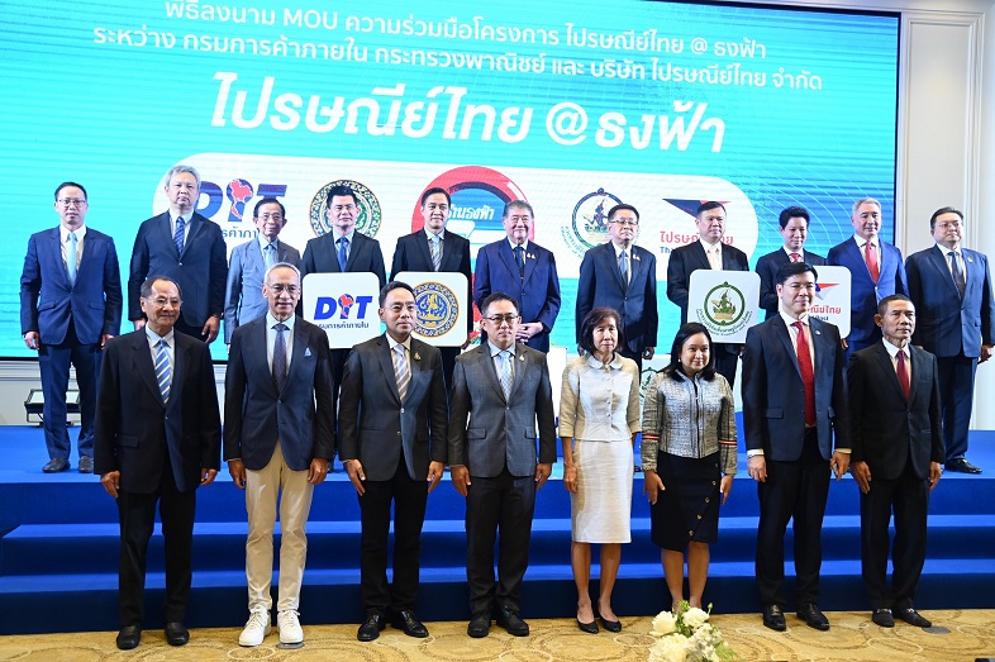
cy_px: 331
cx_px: 498
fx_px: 939
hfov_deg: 55.8
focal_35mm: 34
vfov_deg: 38.8
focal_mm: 34
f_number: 4
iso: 2000
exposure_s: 1/250
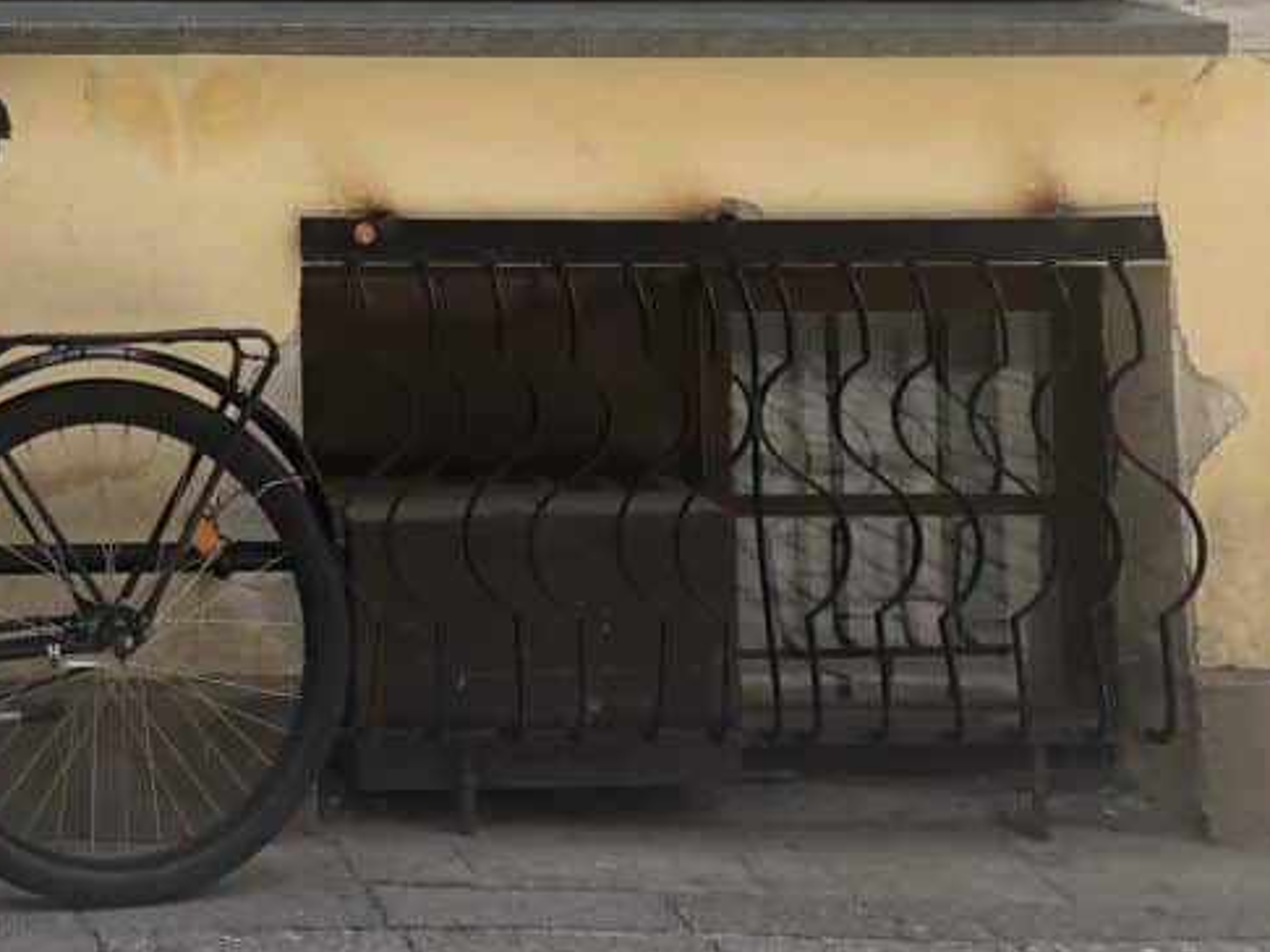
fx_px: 3044
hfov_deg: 21.9
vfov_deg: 16.6
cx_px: -240
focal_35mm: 83
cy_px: -330
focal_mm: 3.99
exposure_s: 1/440
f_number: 1.8
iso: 20
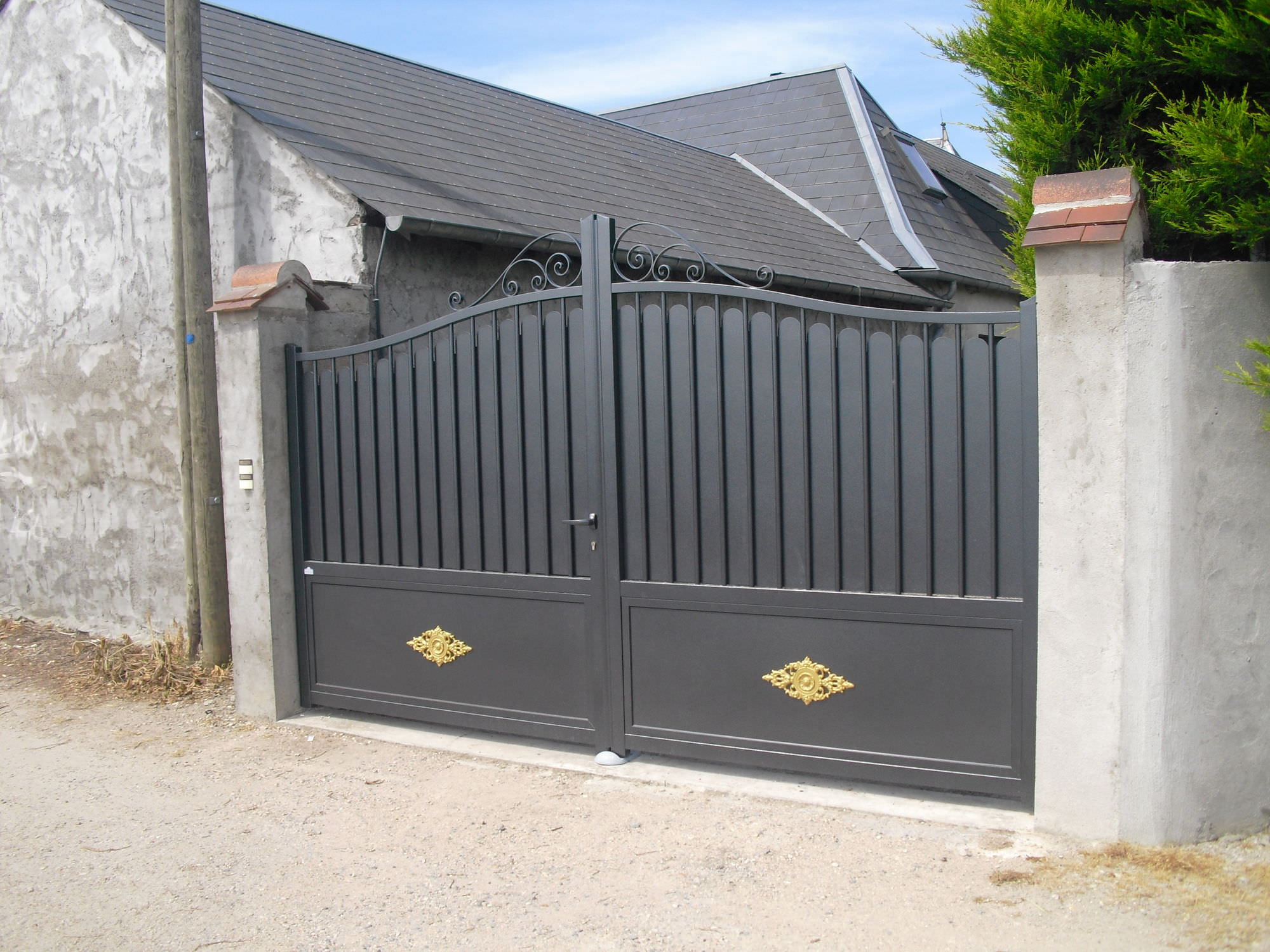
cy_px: 476
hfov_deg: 51.4
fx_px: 1321
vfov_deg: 39.7
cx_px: 635
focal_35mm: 36
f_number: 7.8
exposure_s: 1/125
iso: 100
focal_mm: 6.3
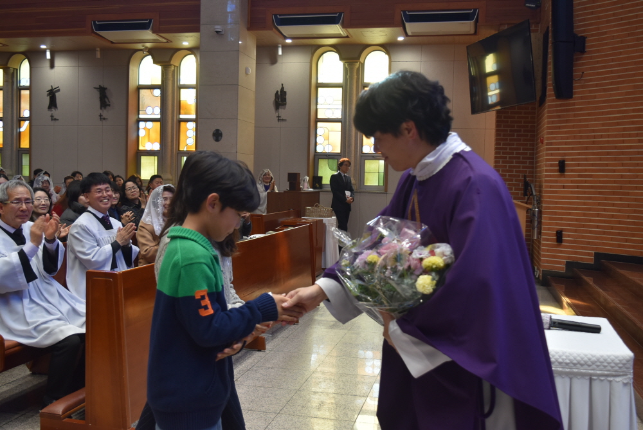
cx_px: 322
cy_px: 215
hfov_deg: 51.3
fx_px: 670
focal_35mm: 38
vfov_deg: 35.5
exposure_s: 1/80
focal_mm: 25
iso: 400
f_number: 4.5
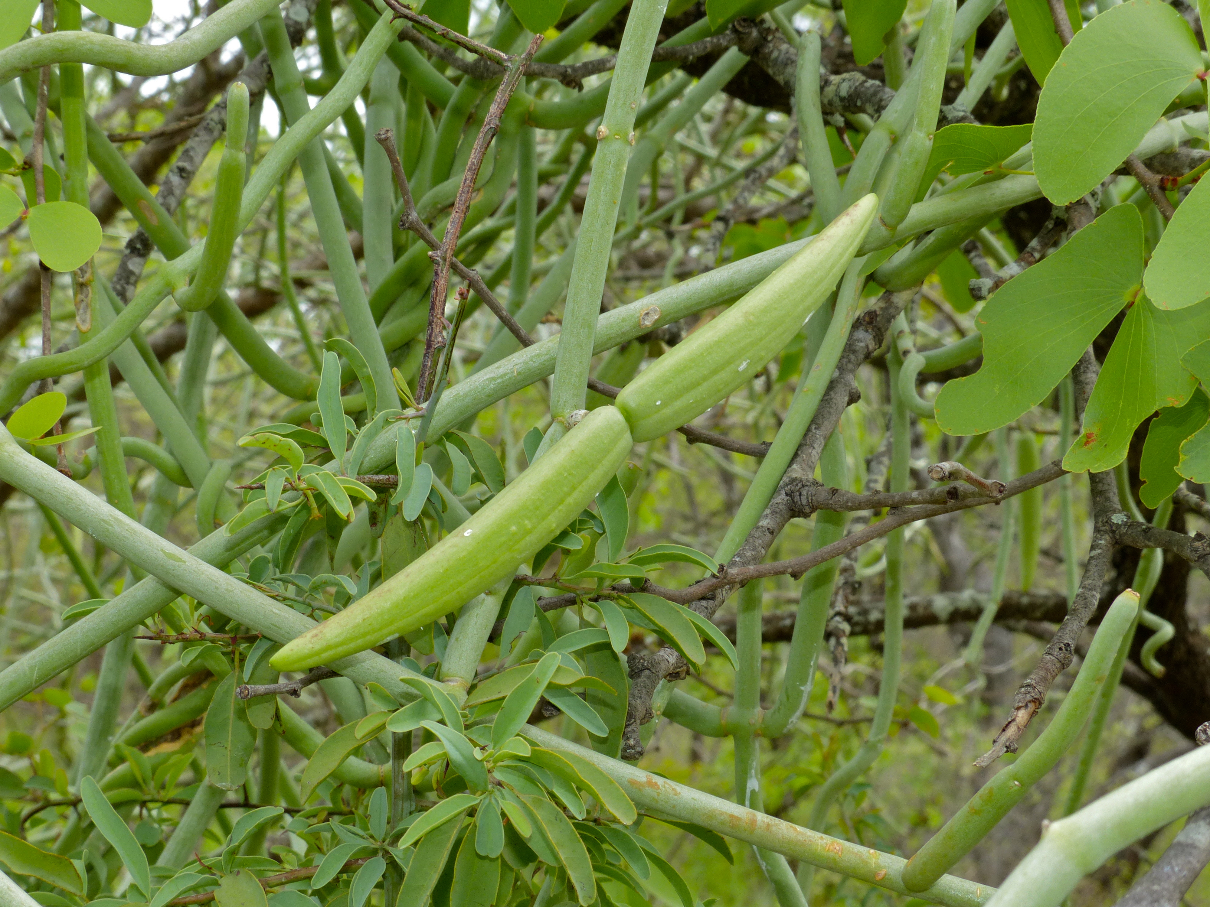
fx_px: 3181
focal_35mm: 91
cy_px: 454
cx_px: 605
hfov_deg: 21.5
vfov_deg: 16.2
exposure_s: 1/60
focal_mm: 16.4
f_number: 5.6
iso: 125
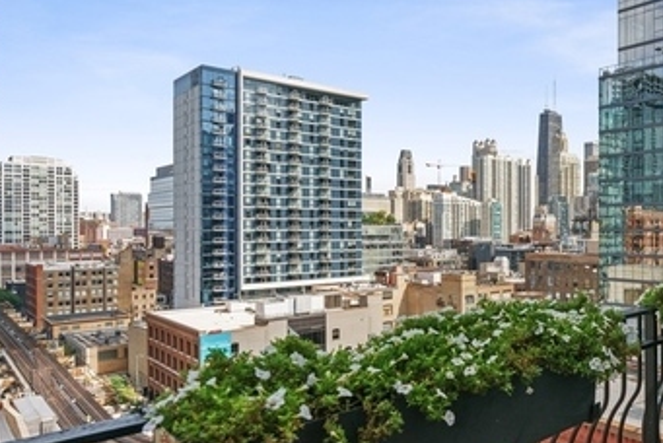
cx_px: 597
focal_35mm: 30
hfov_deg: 54.0
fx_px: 553
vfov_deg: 43.7
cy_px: 228
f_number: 7.1
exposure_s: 1/500
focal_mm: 16
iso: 320
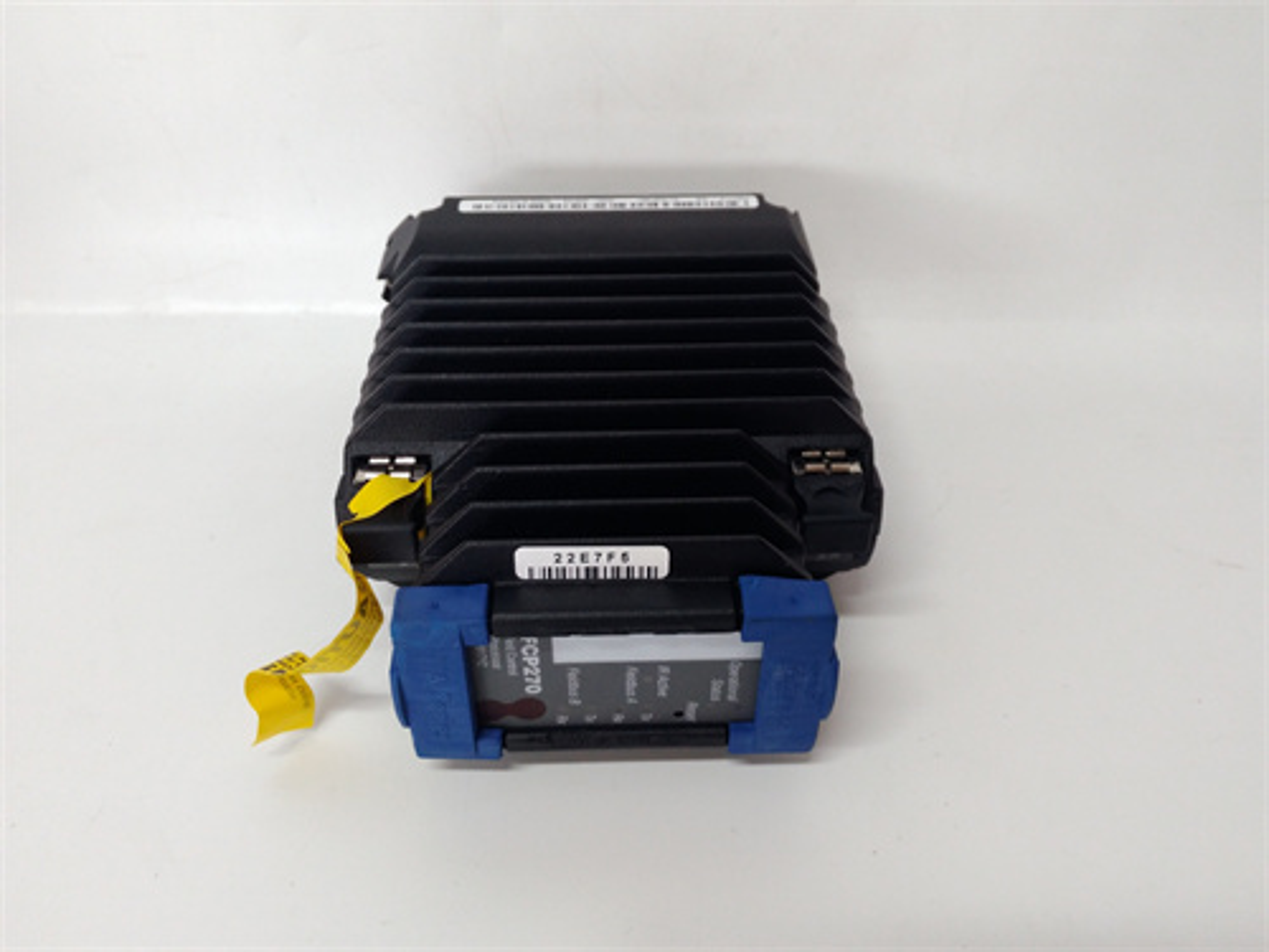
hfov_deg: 65.3
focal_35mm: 27
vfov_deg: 51.4
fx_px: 990
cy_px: 476
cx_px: 634
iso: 194
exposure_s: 1/33
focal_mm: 3.79
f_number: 2
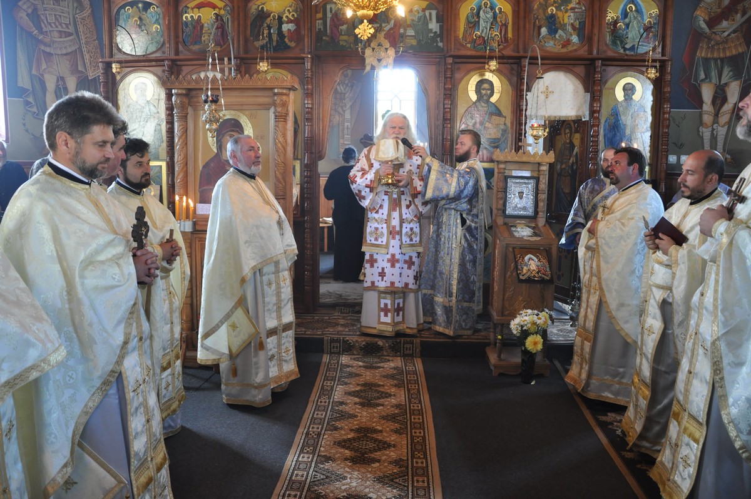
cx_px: 376
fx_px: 563
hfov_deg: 67.4
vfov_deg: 47.8
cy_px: 250
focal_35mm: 27
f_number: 4
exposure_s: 1/40
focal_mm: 18
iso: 800
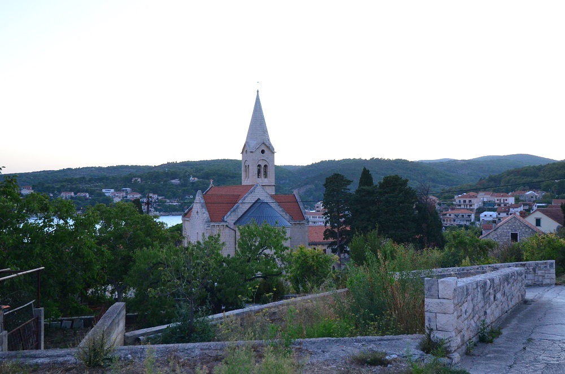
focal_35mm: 36
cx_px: 282
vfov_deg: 36.7
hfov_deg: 53.2
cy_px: 187
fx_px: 564
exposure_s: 1/80
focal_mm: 24
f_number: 5.6
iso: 2000
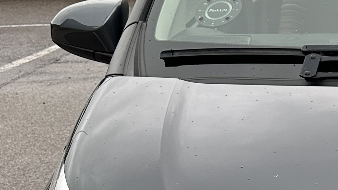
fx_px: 869
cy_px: 299
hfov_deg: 20.0
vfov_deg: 11.8
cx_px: 449
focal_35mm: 97
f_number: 1.78
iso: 80
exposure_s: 1/313
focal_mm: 6.86
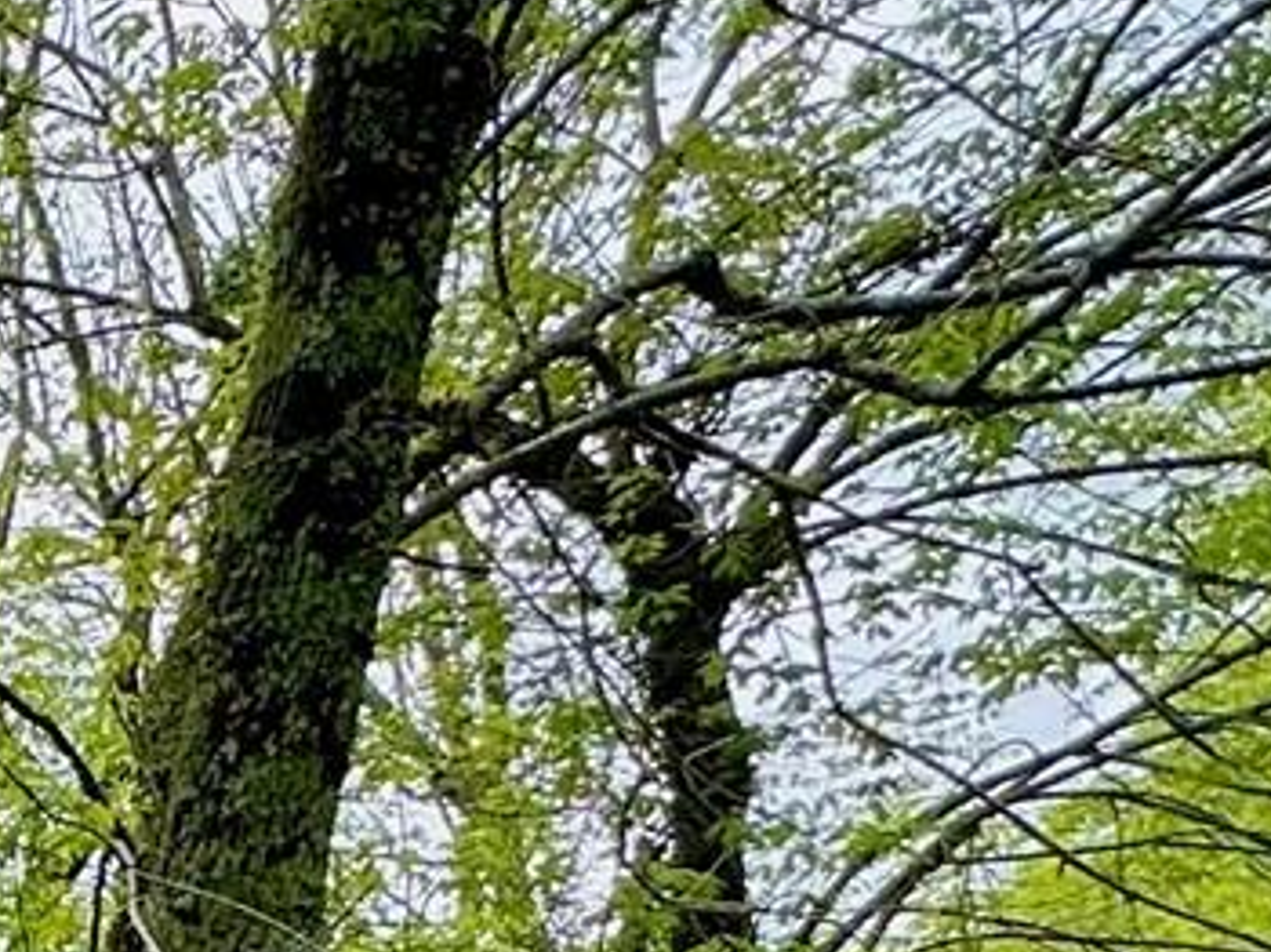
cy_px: 1453
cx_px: -1500
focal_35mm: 82
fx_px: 3009
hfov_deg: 16.1
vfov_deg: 16.3
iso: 40
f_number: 2.2
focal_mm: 2.22
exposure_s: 1/413
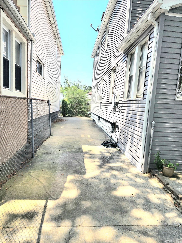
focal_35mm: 23
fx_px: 161
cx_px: 91
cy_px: 122
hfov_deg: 58.9
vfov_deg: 73.9
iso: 12
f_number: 1.8
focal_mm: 6.4
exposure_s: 1/500
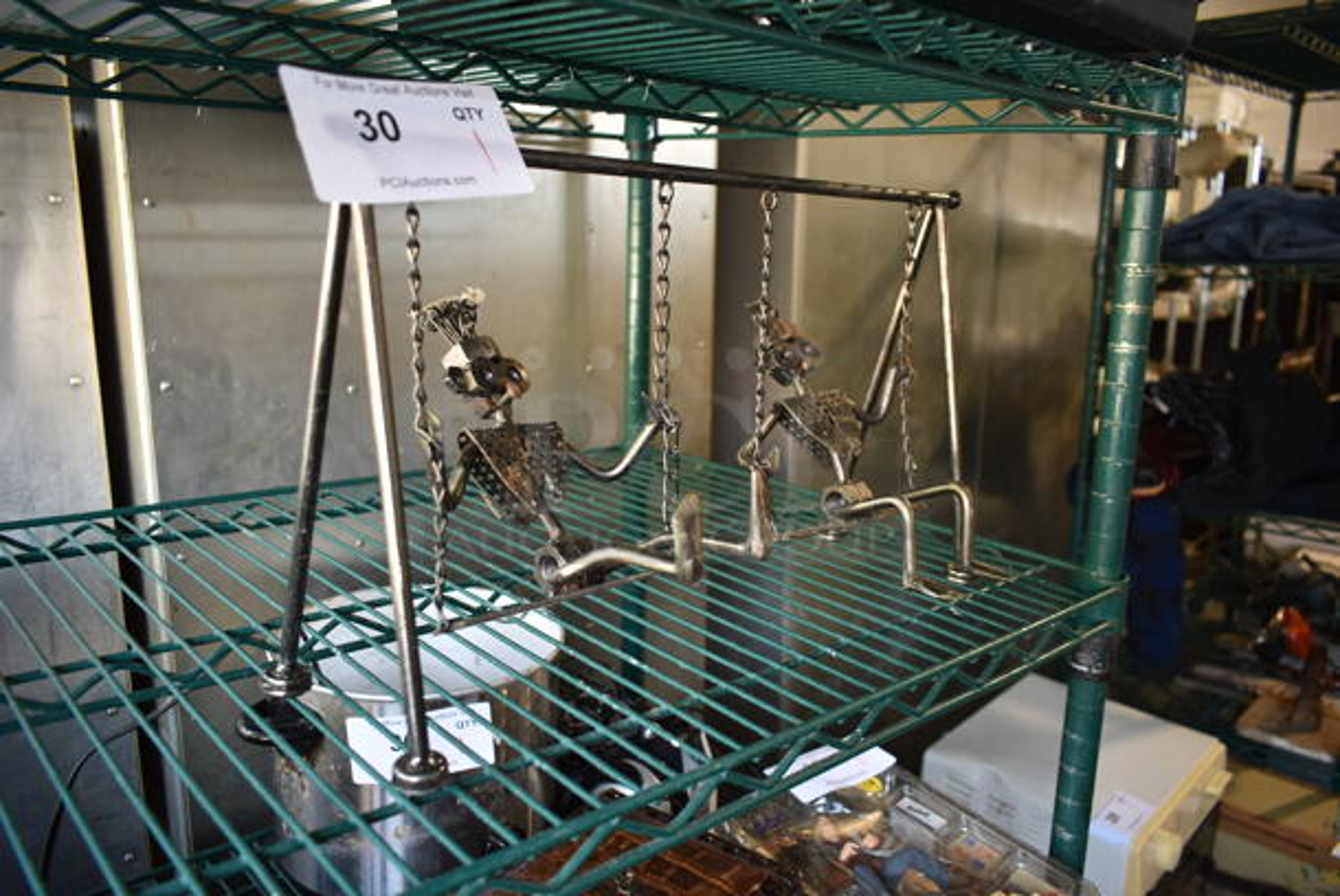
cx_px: 670
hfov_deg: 67.3
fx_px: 1006
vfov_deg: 48.0
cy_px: 448
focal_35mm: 27
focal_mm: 18
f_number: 3.5
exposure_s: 1/30
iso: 450
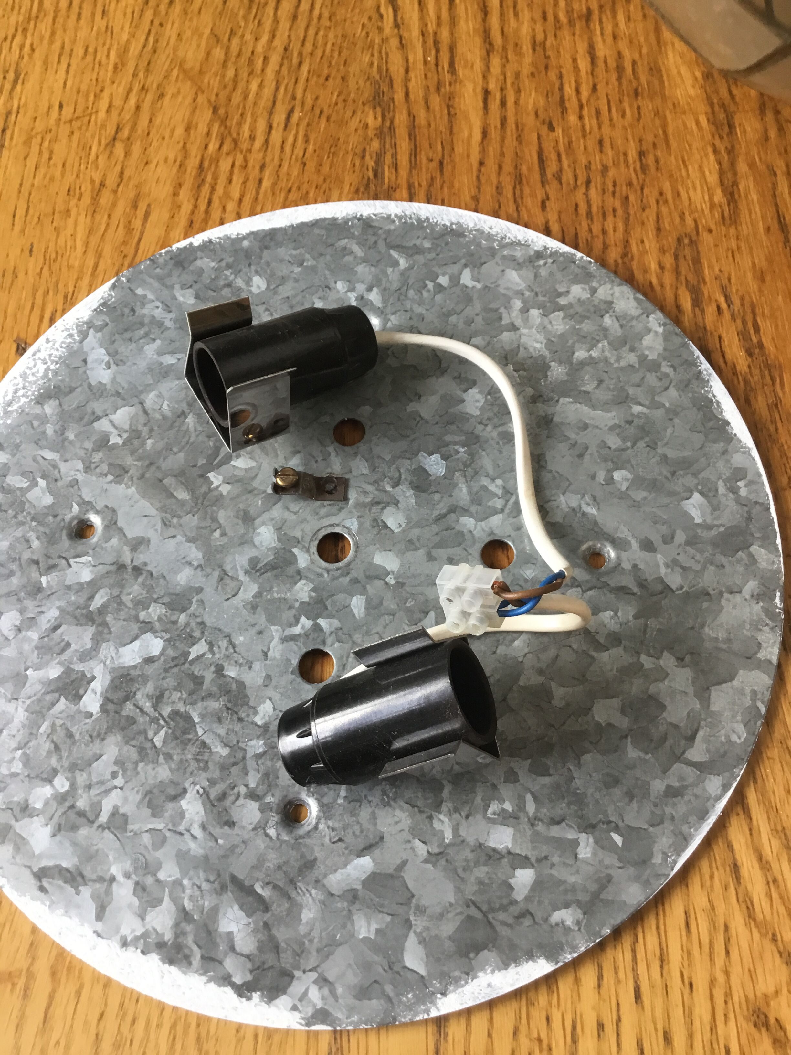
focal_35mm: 31
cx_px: 396
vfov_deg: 58.4
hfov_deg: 45.4
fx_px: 944
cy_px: 528
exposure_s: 1/33
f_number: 2.4
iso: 40
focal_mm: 3.3
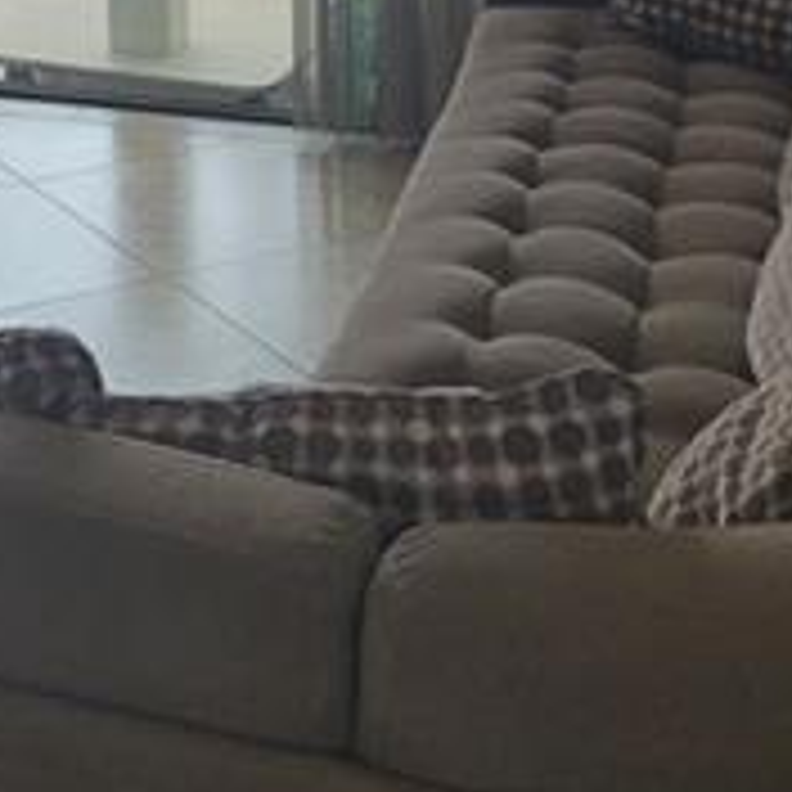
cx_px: -104
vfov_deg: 14.5
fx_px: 2589
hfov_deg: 16.8
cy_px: -778
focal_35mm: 100
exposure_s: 1/60
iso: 160
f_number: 1.8
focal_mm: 5.4
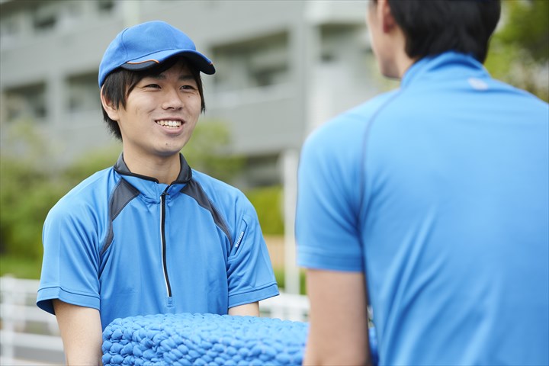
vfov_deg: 9.8
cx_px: 274
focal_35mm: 140
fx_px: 2135
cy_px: 183
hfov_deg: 14.7
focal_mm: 140
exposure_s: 1/250
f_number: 4.5
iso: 100
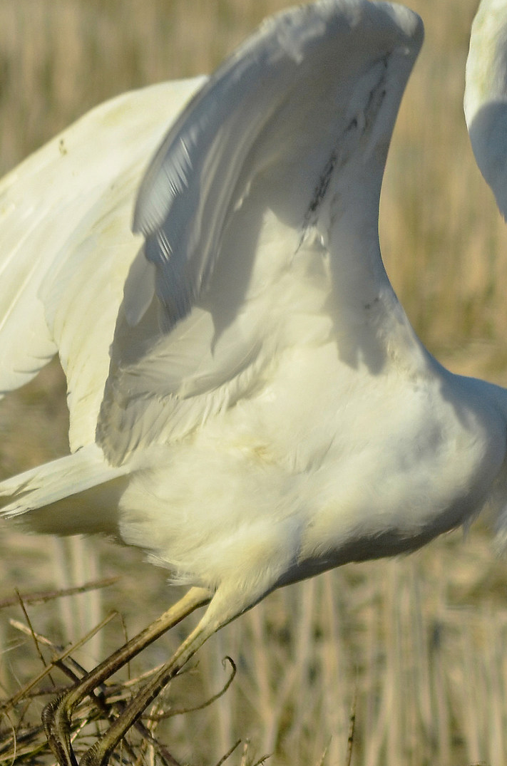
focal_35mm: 804
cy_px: 383
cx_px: 327
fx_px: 17077
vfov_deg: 2.6
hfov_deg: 1.7
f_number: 5.6
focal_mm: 240
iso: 250
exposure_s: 1/1250
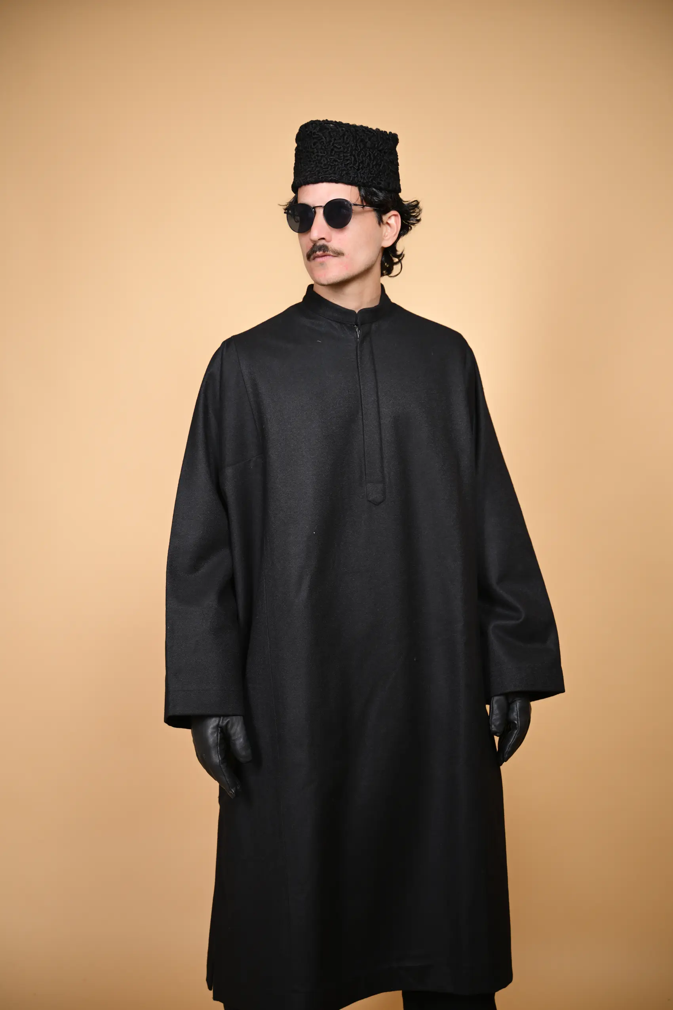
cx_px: 336
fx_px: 1458
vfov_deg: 38.2
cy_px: 505
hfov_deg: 26.0
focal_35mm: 52
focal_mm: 52
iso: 100
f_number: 2.8
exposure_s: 1/160
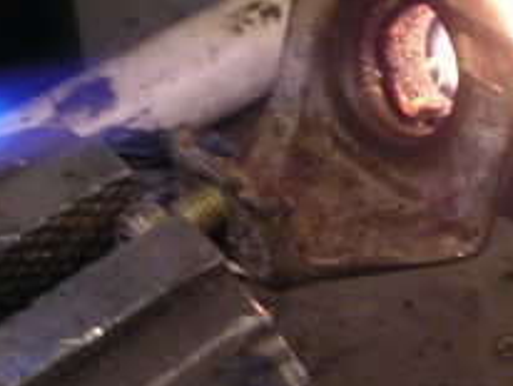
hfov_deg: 16.5
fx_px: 1751
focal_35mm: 118
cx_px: 418
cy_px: 97
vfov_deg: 12.5
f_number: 2.8
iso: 100
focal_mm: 6
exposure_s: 1/20
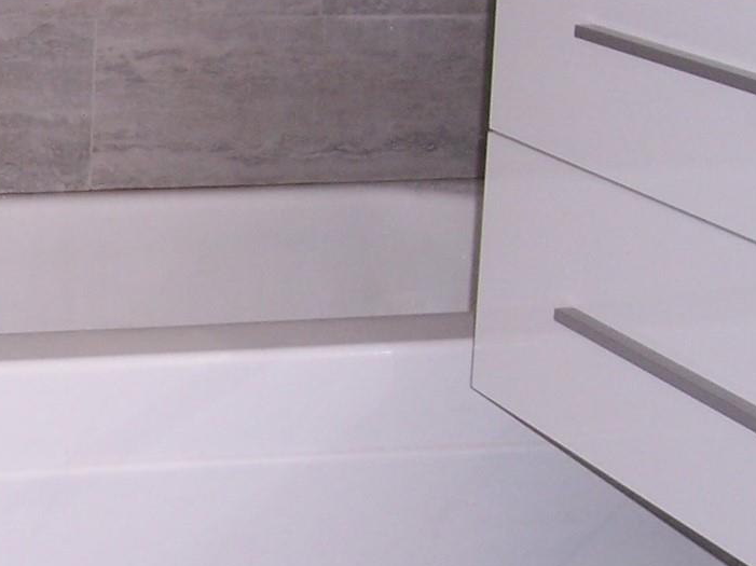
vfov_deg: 13.0
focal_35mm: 114
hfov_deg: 16.5
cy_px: 226
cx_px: -188
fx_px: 2488
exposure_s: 1/60
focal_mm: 8
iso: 100
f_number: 2.8
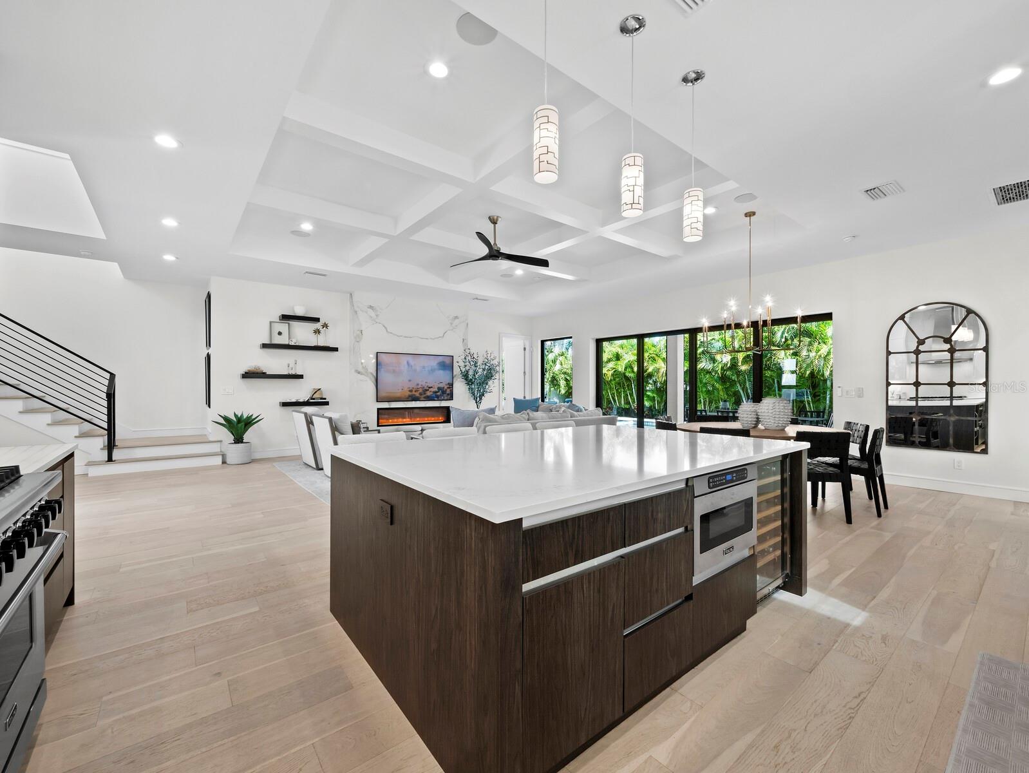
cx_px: 514
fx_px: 416
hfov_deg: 102.0
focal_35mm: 14
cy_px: 386
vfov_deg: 85.7
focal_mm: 7
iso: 320
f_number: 11
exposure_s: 1/2
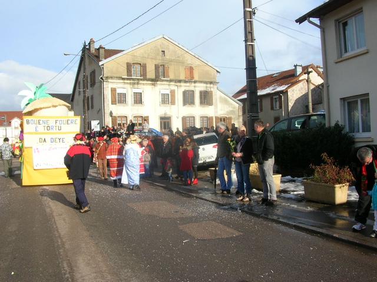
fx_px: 381
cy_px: 141
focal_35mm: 35
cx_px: 188
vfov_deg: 40.7
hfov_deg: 52.6
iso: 50
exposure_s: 1/250
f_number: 5.6
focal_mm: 5.8
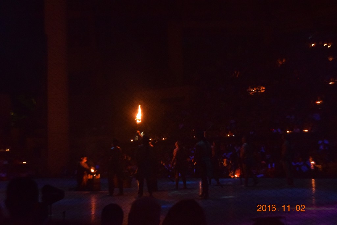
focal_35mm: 60
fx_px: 561
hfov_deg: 33.4
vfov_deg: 22.6
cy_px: 112
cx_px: 168
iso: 6400
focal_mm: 40
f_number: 4.8
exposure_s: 1/20
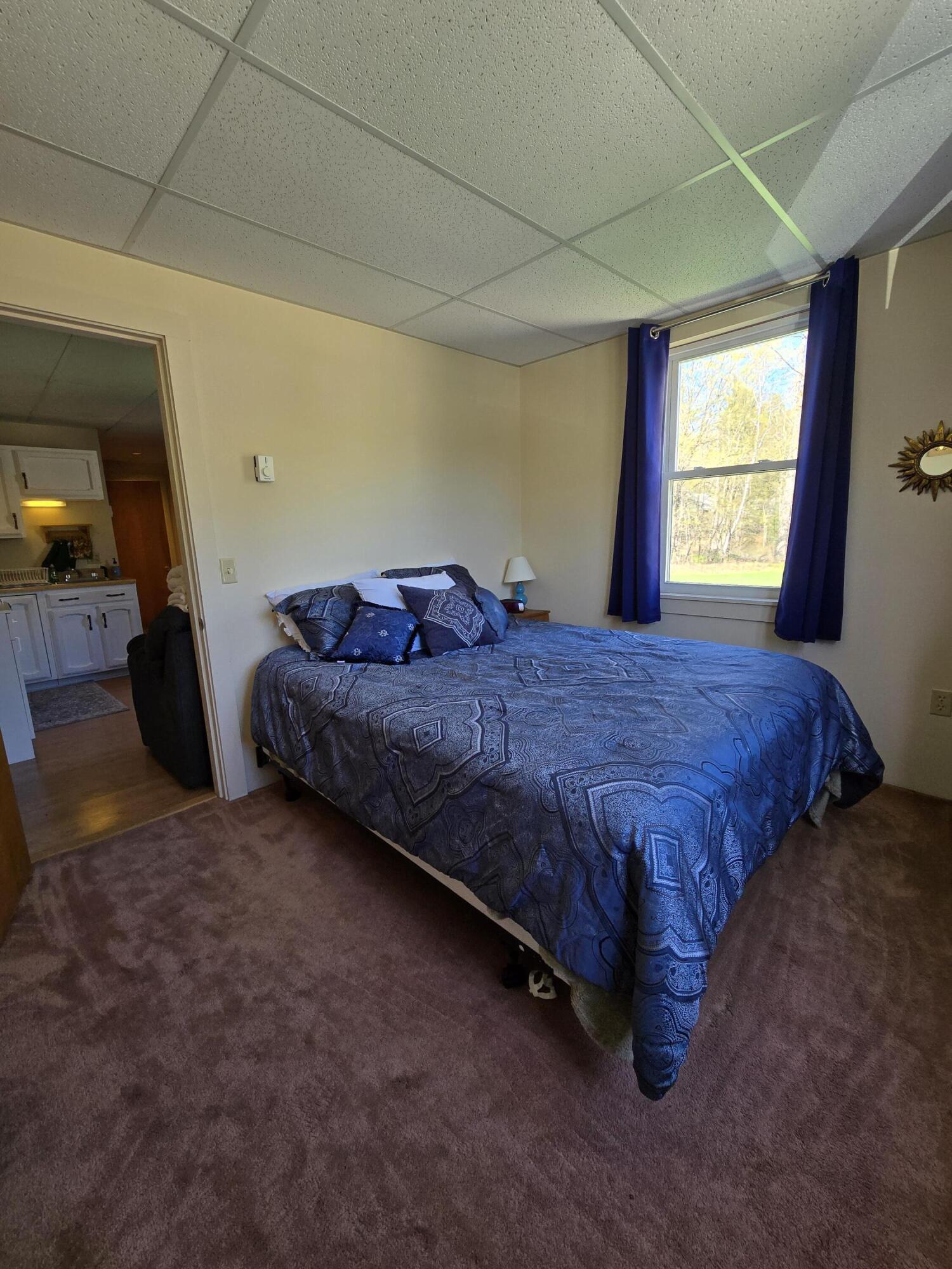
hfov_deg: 89.9
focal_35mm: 13
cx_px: 476
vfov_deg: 106.2
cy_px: 634
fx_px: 477
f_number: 2.2
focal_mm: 2.2
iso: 80
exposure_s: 1/120
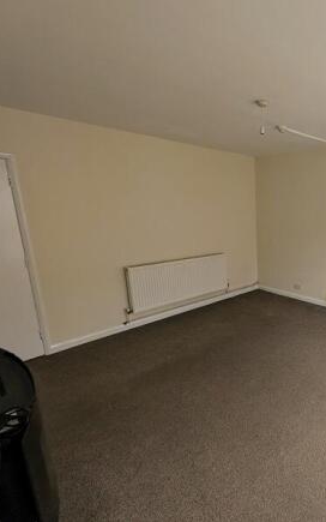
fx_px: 242
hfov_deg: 54.4
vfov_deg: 94.4
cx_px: 320
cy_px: 261
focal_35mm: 17
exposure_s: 1/23.8
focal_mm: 2.23
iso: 77
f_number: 1.95
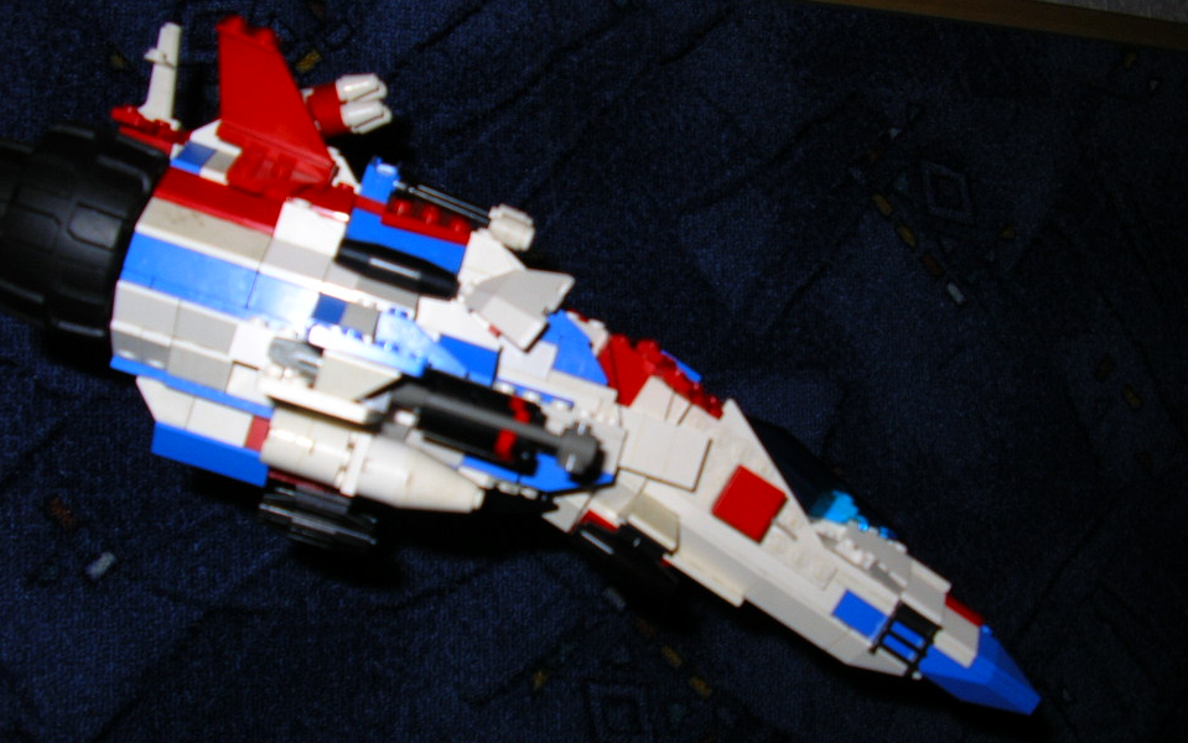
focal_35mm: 43
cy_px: 379
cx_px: 621
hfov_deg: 46.2
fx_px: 1393
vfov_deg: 29.9
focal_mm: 5.8
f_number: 2.9
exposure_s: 1/60
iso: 50
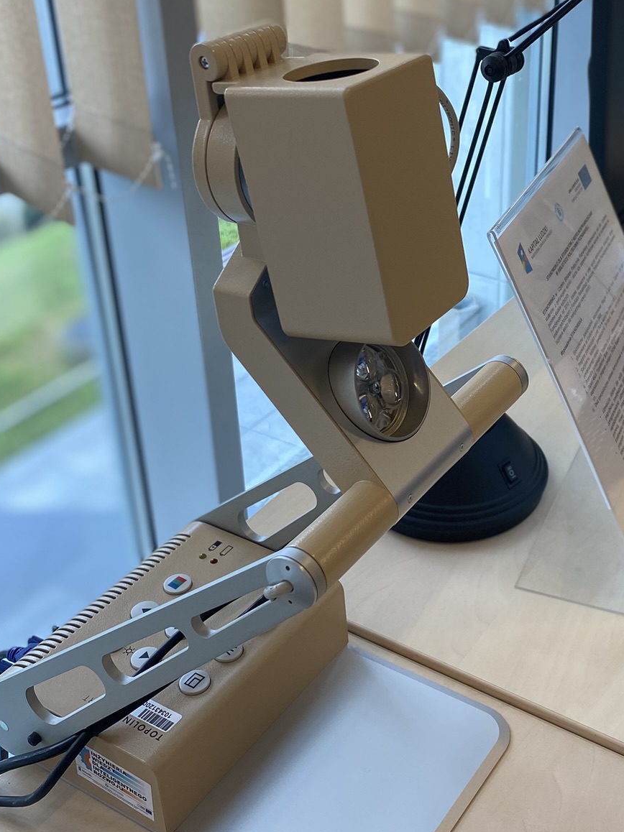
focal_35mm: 46
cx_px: 498
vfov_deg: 41.0
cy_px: 318
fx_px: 1106
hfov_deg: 30.7
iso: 80
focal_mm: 4.25
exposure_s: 1/100
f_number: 1.8
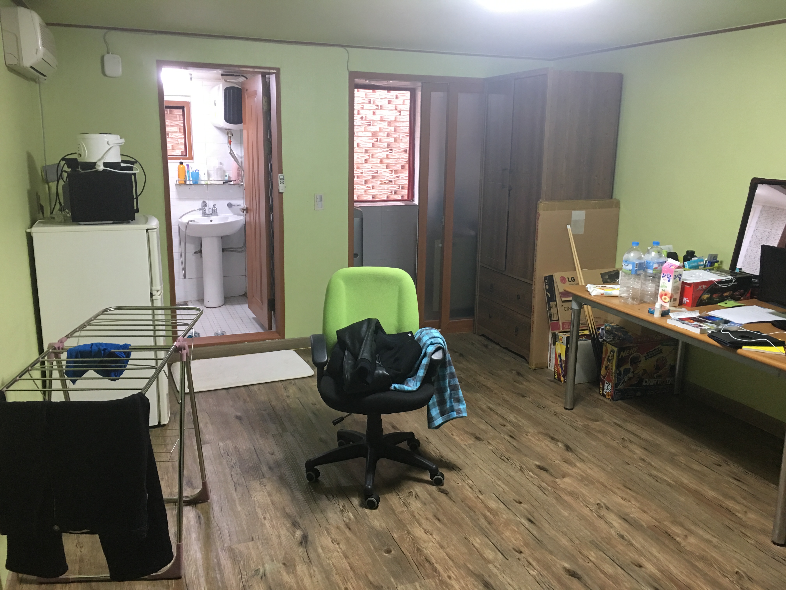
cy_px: 295
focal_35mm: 29
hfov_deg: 61.7
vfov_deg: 48.2
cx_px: 393
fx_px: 658
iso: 64
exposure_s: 1/15
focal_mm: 4.15
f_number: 2.2
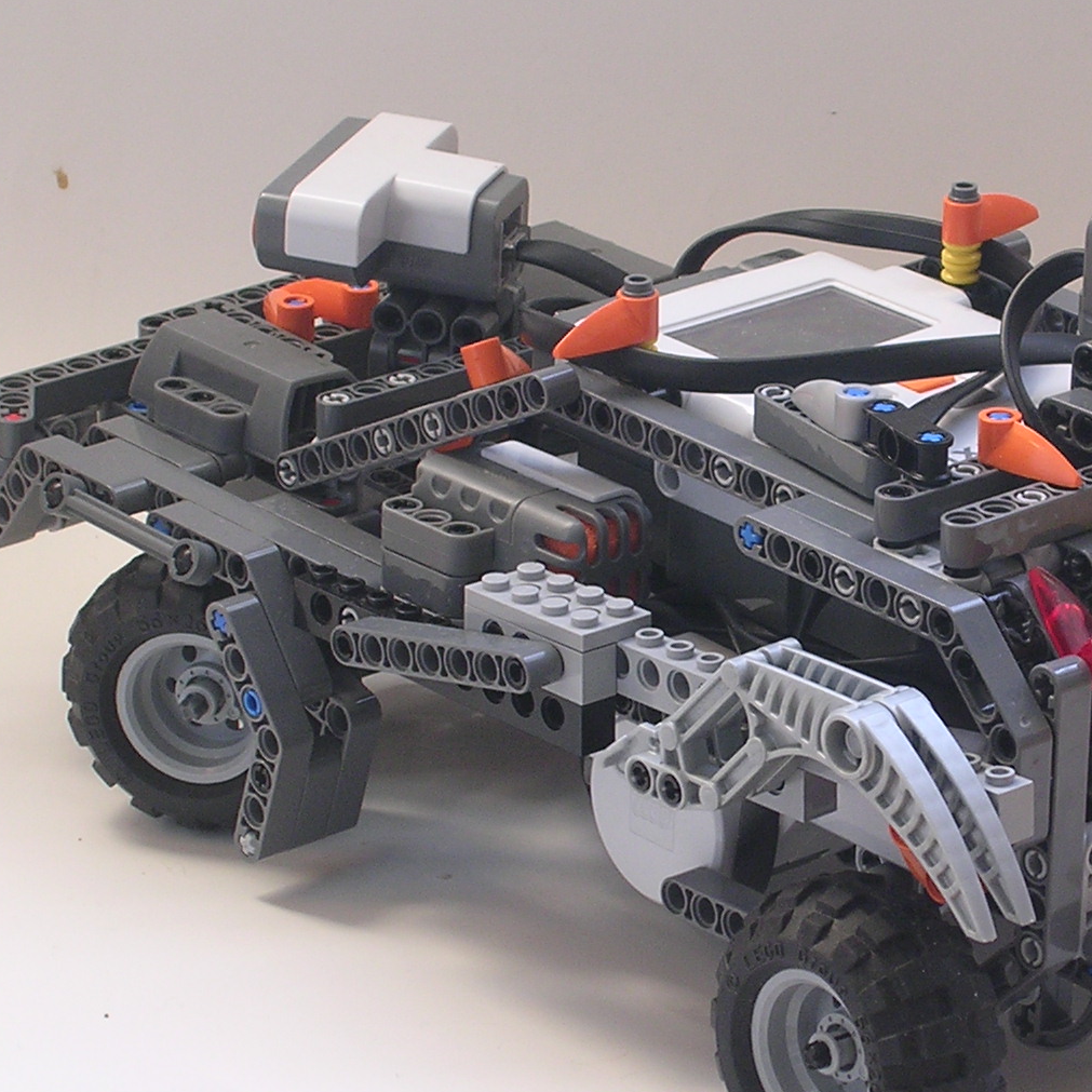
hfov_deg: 9.3
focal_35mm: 188
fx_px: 6710
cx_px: 885
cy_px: 555
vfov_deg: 9.3
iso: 100
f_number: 4.6
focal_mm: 15.9
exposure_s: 1/4.8
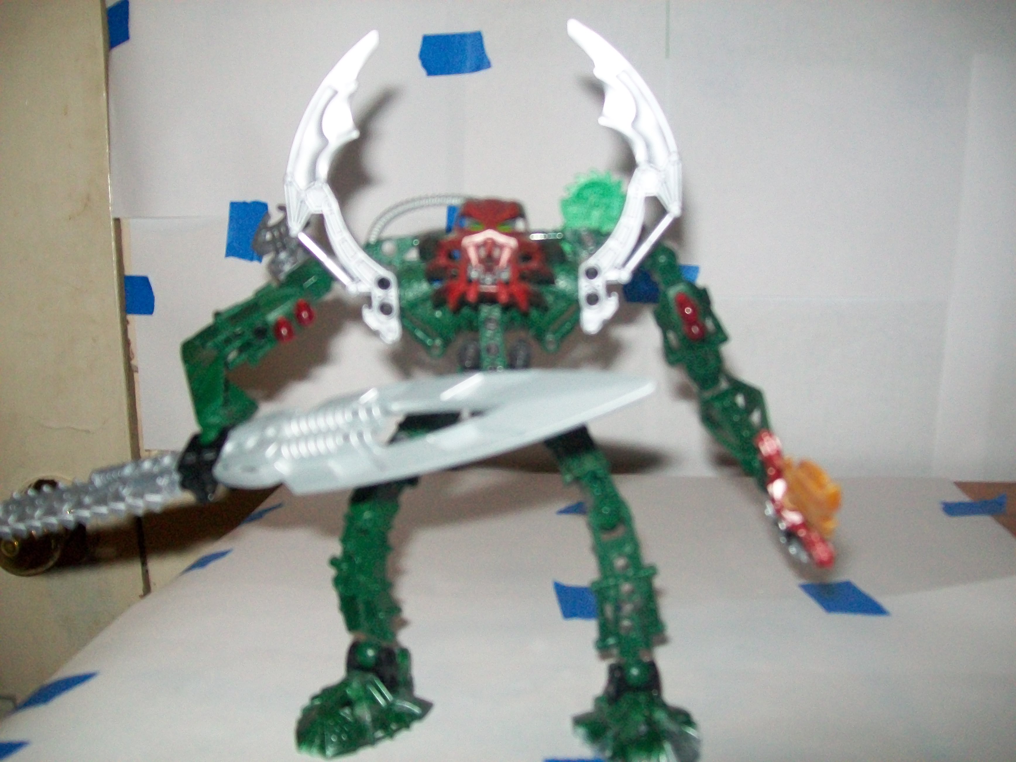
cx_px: 508
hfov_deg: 51.4
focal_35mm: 36
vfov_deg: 39.7
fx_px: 1057
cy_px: 381
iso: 200
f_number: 2.7
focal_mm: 6
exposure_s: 1/125
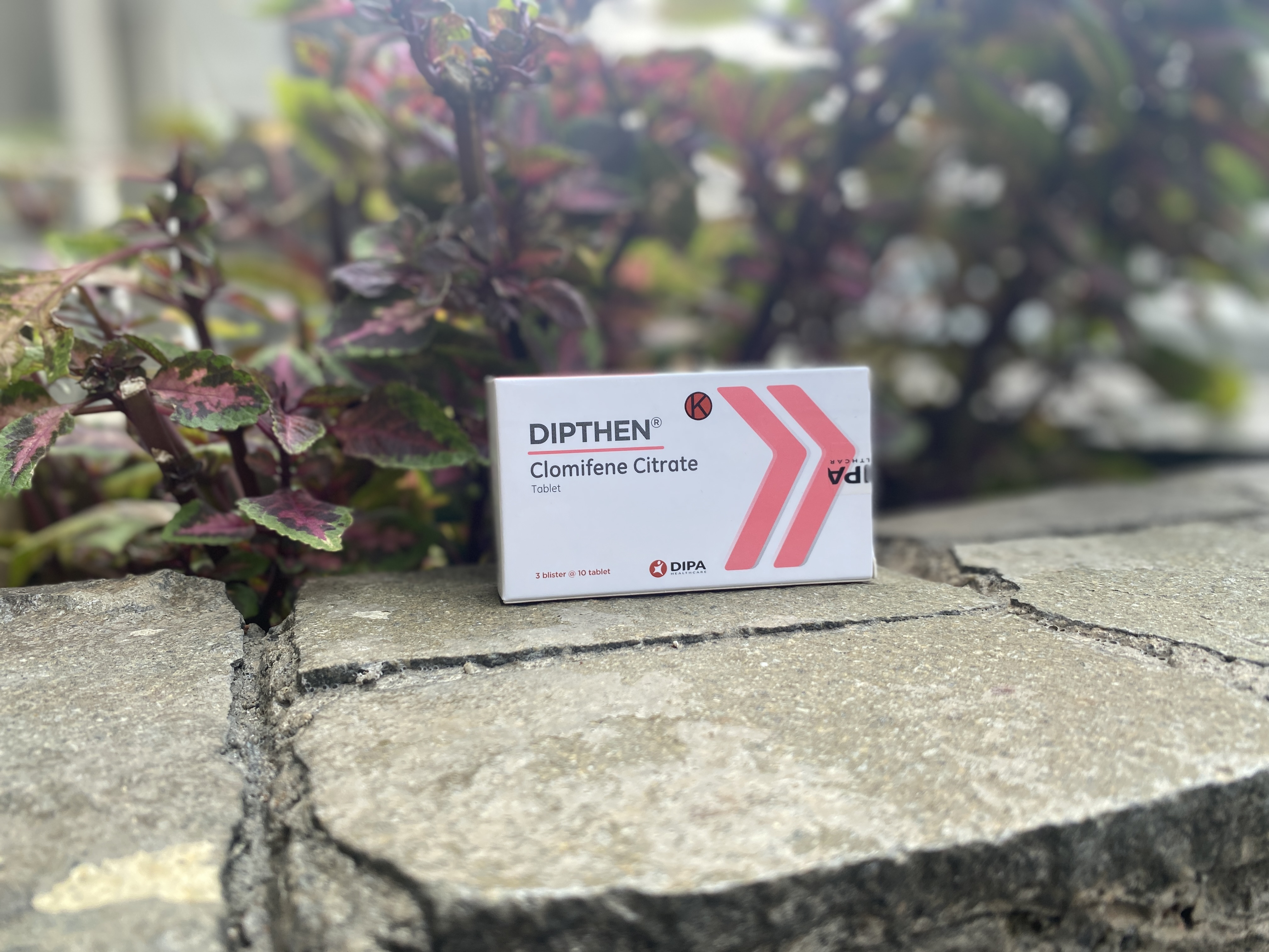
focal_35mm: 26
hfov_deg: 67.3
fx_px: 953
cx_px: 634
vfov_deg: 53.1
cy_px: 476
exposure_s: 1/673
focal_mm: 4.25
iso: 32
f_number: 1.8
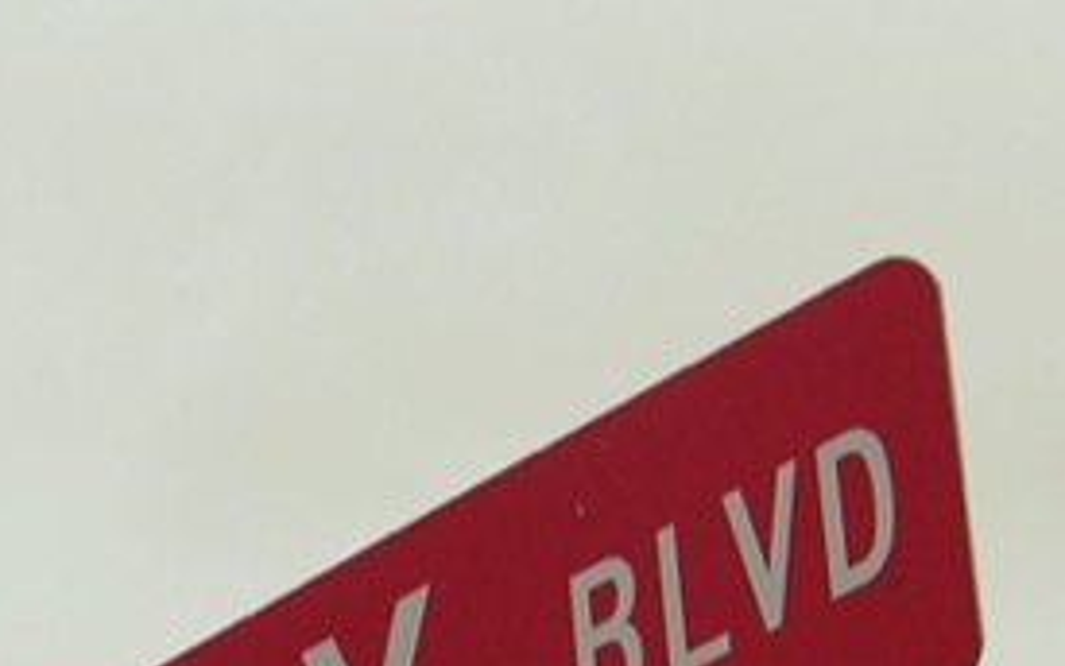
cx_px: -236
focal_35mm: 206
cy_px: 951
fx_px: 5987
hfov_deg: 10.0
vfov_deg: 6.3
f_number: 7.1
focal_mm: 31
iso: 200
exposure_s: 1/200
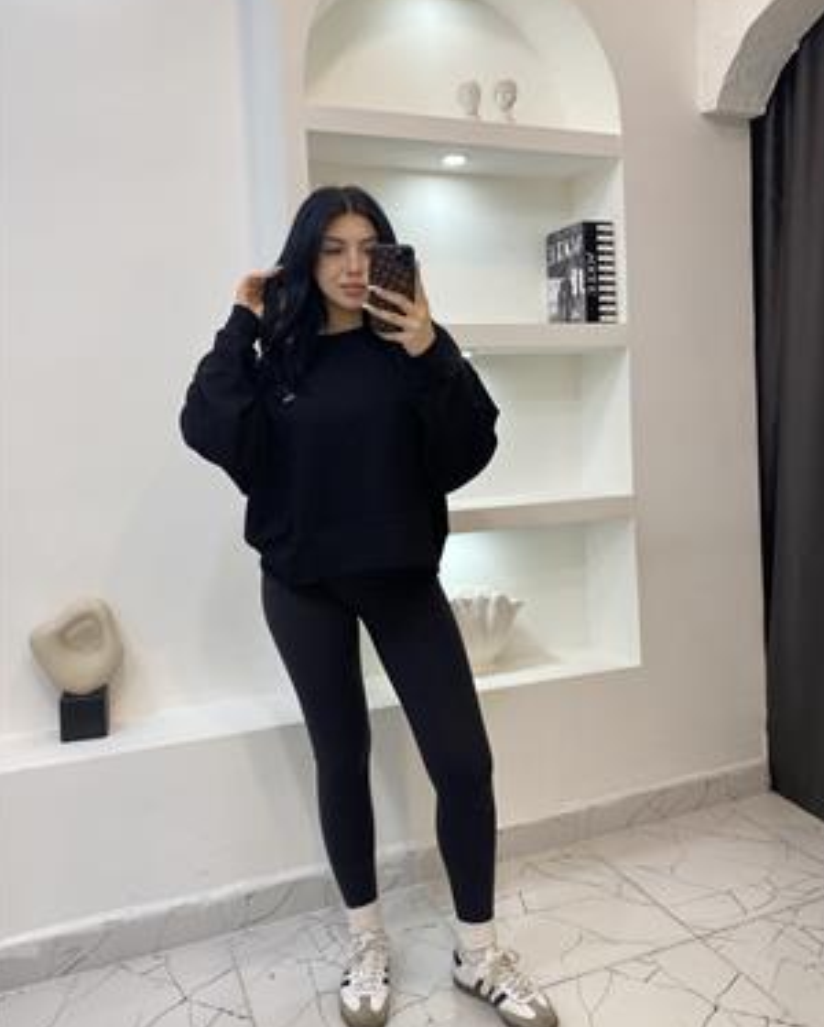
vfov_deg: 62.1
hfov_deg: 51.6
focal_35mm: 28
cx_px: 415
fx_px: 852
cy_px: 485
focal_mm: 4.25
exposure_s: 1/100
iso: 64
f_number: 1.8
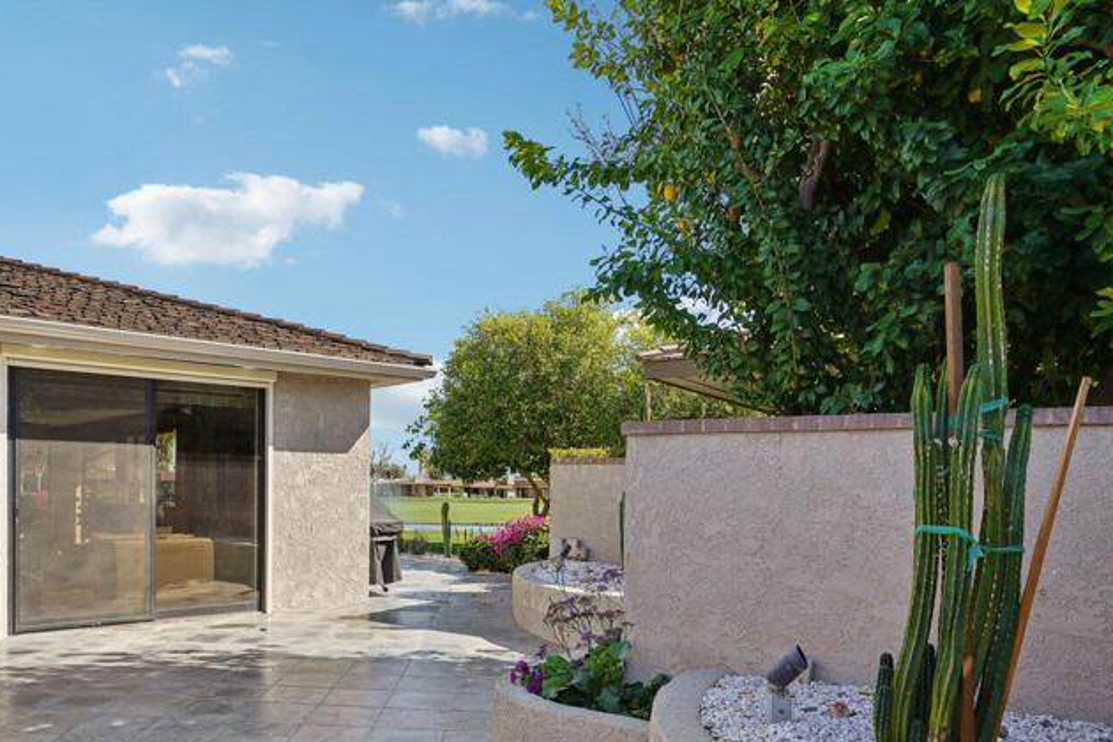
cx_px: 413
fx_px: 804
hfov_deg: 68.3
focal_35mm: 26
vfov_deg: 48.6
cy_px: 504
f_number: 8
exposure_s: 1/160
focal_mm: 16
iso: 100
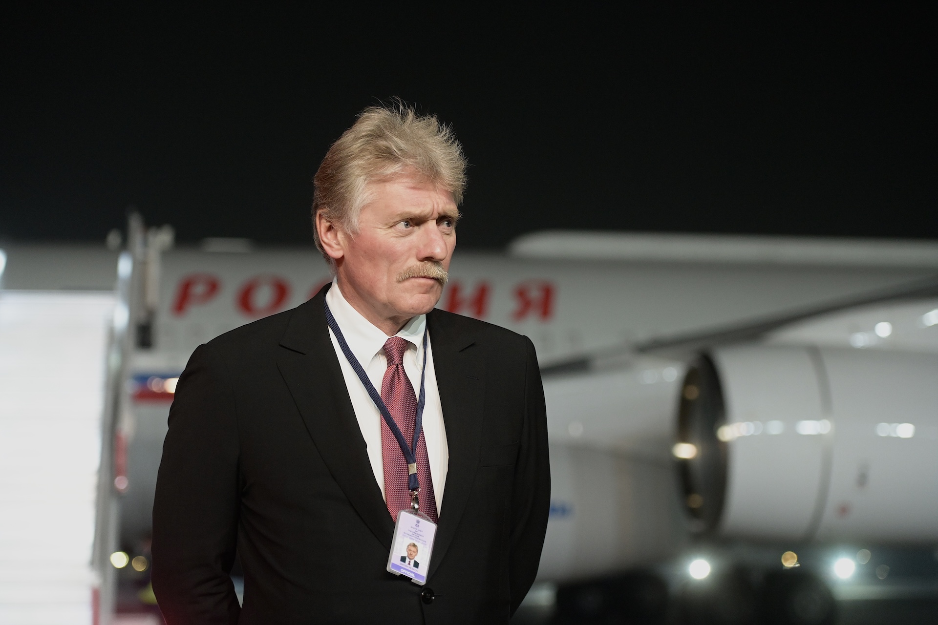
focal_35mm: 70
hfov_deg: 28.8
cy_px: 312
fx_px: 1824
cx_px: 469
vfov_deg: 19.5
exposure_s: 1/250
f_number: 3.2
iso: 5600
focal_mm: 70
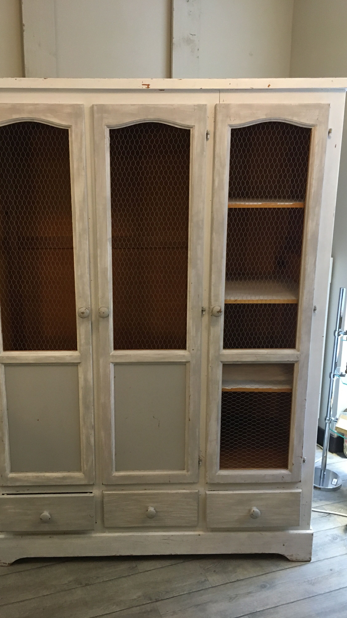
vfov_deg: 61.0
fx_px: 523
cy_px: 309
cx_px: 152
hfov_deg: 36.6
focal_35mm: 32
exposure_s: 1/25
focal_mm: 4.15
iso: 200
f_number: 2.2
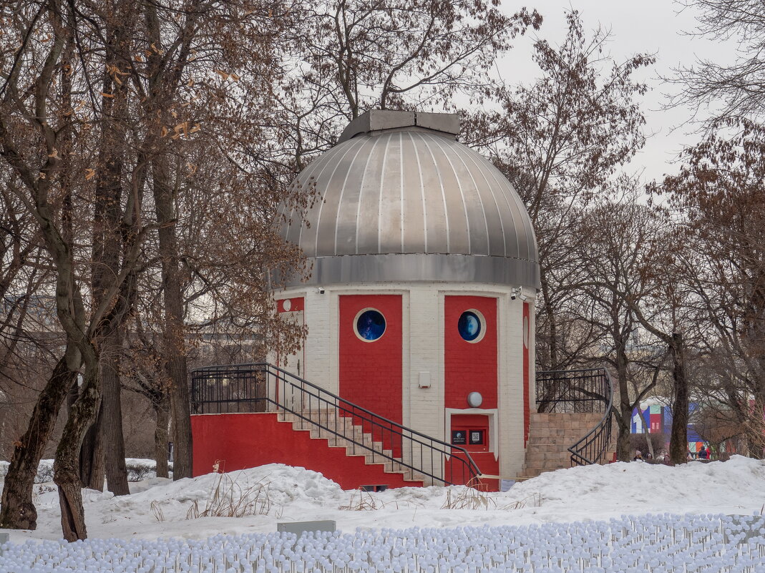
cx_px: 382
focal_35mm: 80
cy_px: 286
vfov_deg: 18.4
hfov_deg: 24.4
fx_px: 1767
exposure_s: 1/160
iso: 200
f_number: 8
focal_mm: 40
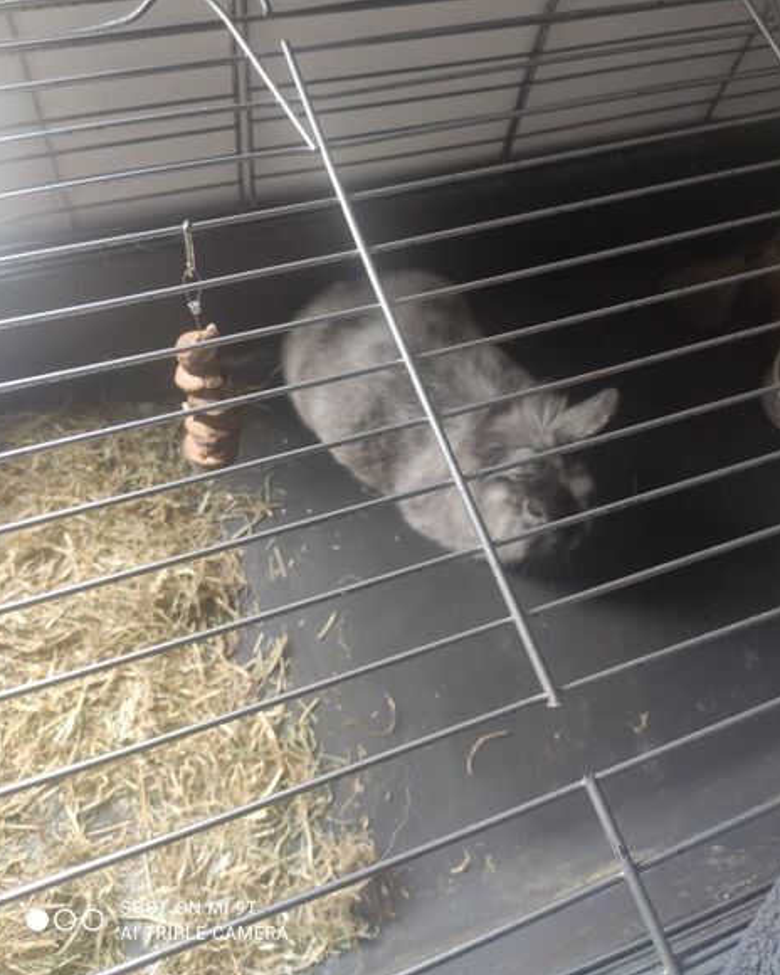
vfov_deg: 62.1
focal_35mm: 28
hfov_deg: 51.5
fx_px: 808
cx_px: 395
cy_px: 442
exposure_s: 1/50
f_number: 1.75
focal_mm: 4.77
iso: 157
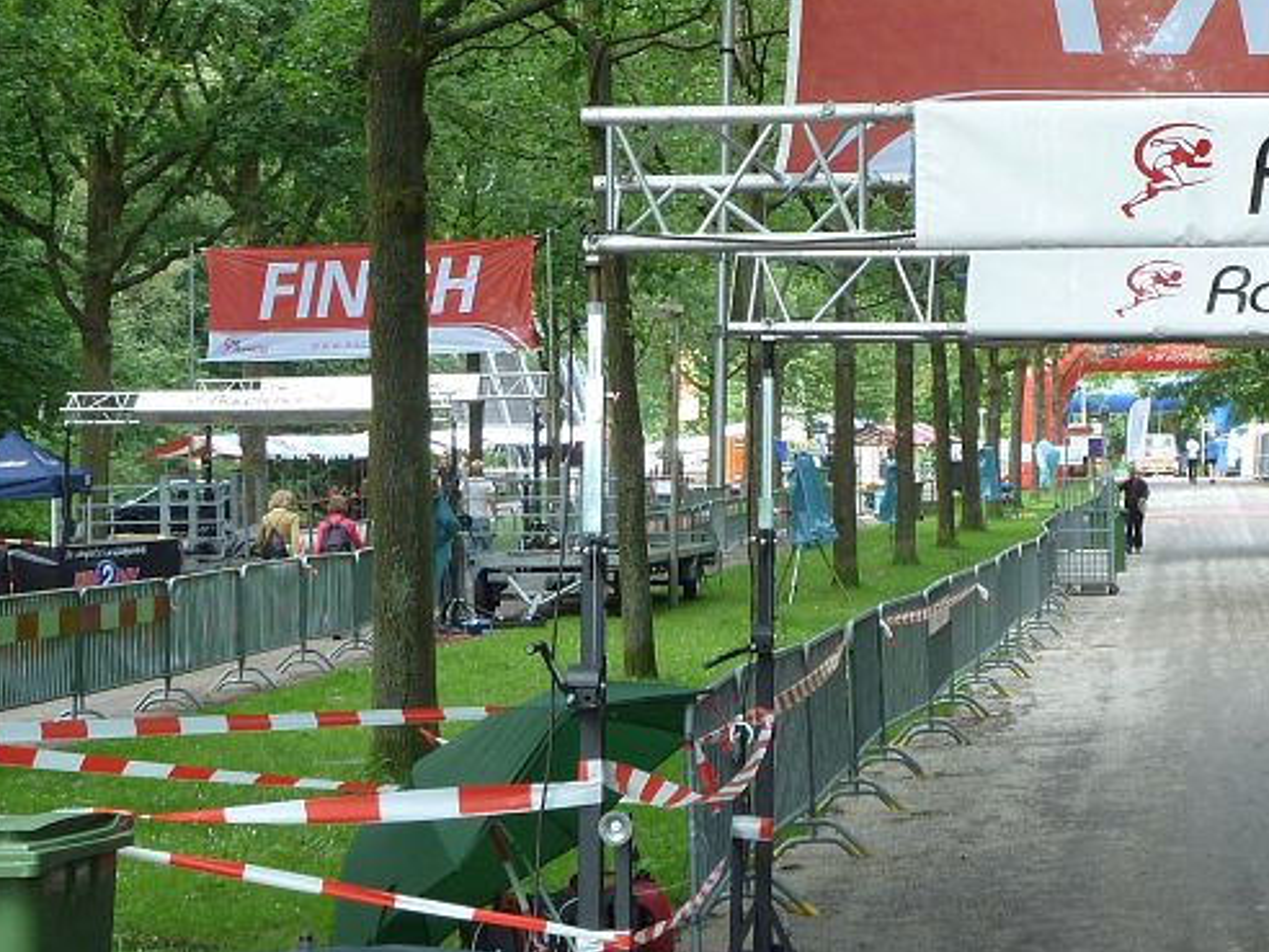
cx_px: 856
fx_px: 3666
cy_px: 317
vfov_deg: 14.8
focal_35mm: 100
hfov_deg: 19.6
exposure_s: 1/30
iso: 100
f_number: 3.8
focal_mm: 7.9
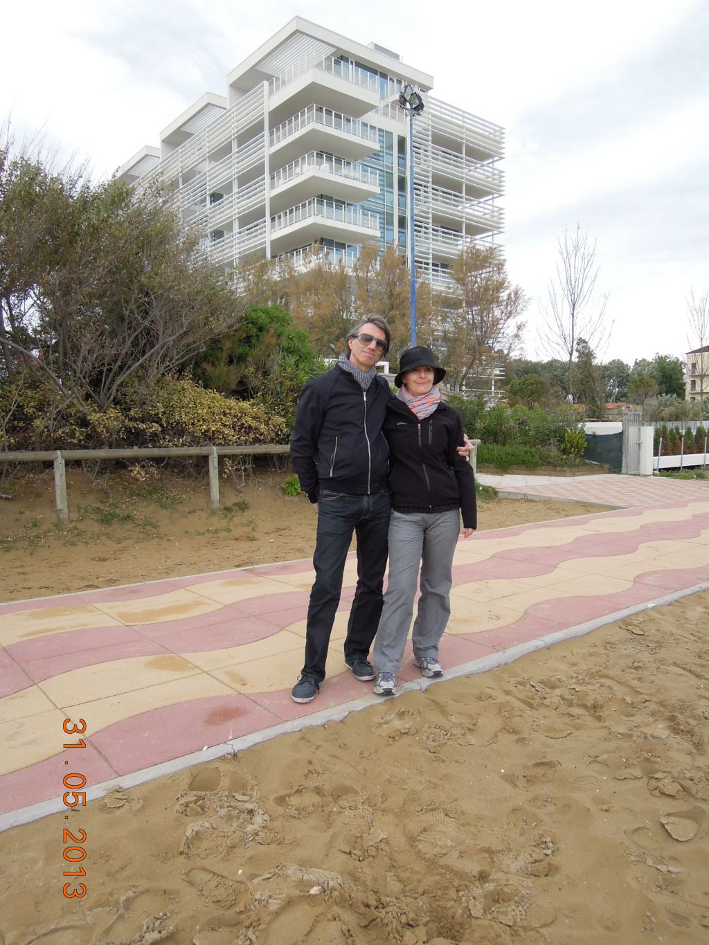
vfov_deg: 71.6
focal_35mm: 24
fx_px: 655
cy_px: 472
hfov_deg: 56.8
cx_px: 354
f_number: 2.8
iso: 160
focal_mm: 4.3
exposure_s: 1/640
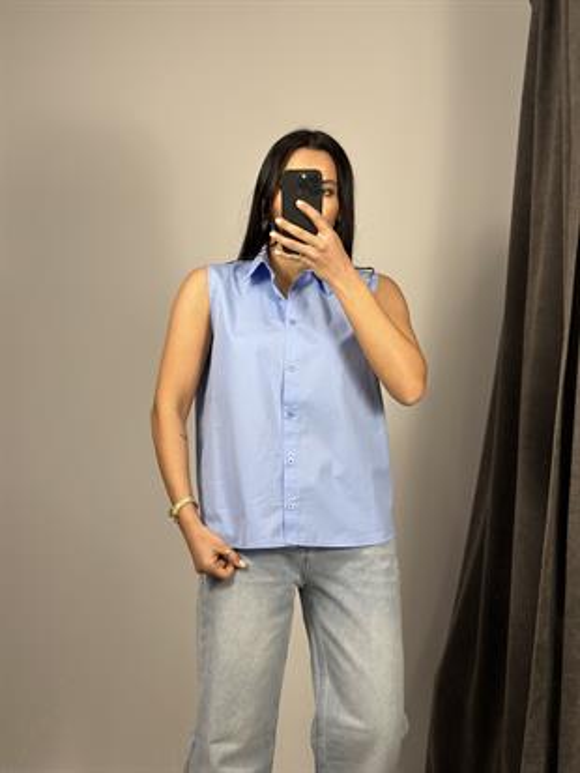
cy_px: 386
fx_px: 1072
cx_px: 290
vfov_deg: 39.6
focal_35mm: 48
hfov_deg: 30.3
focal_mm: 6.86
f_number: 1.78
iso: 80
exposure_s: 1/100
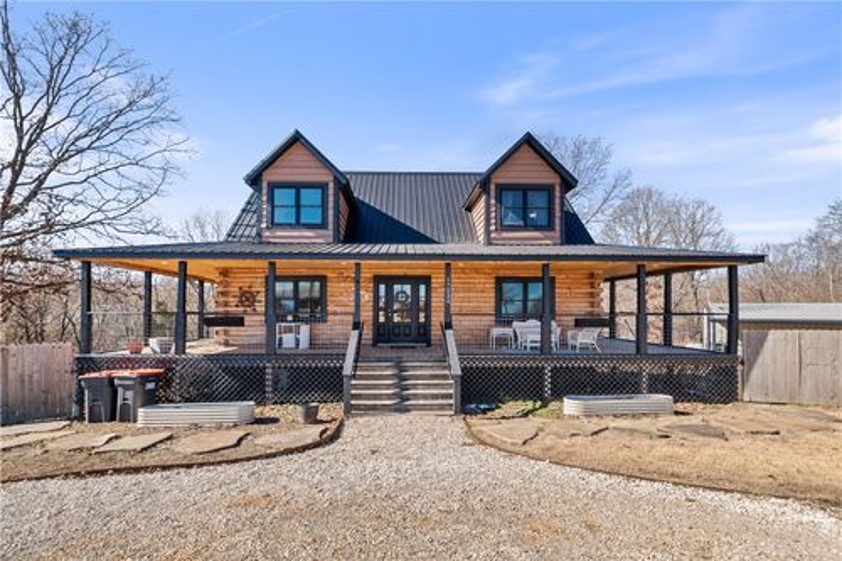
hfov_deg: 100.4
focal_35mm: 15
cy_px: 280
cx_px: 421
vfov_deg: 77.3
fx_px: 351
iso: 640
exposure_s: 1/1250
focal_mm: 15
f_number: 7.1
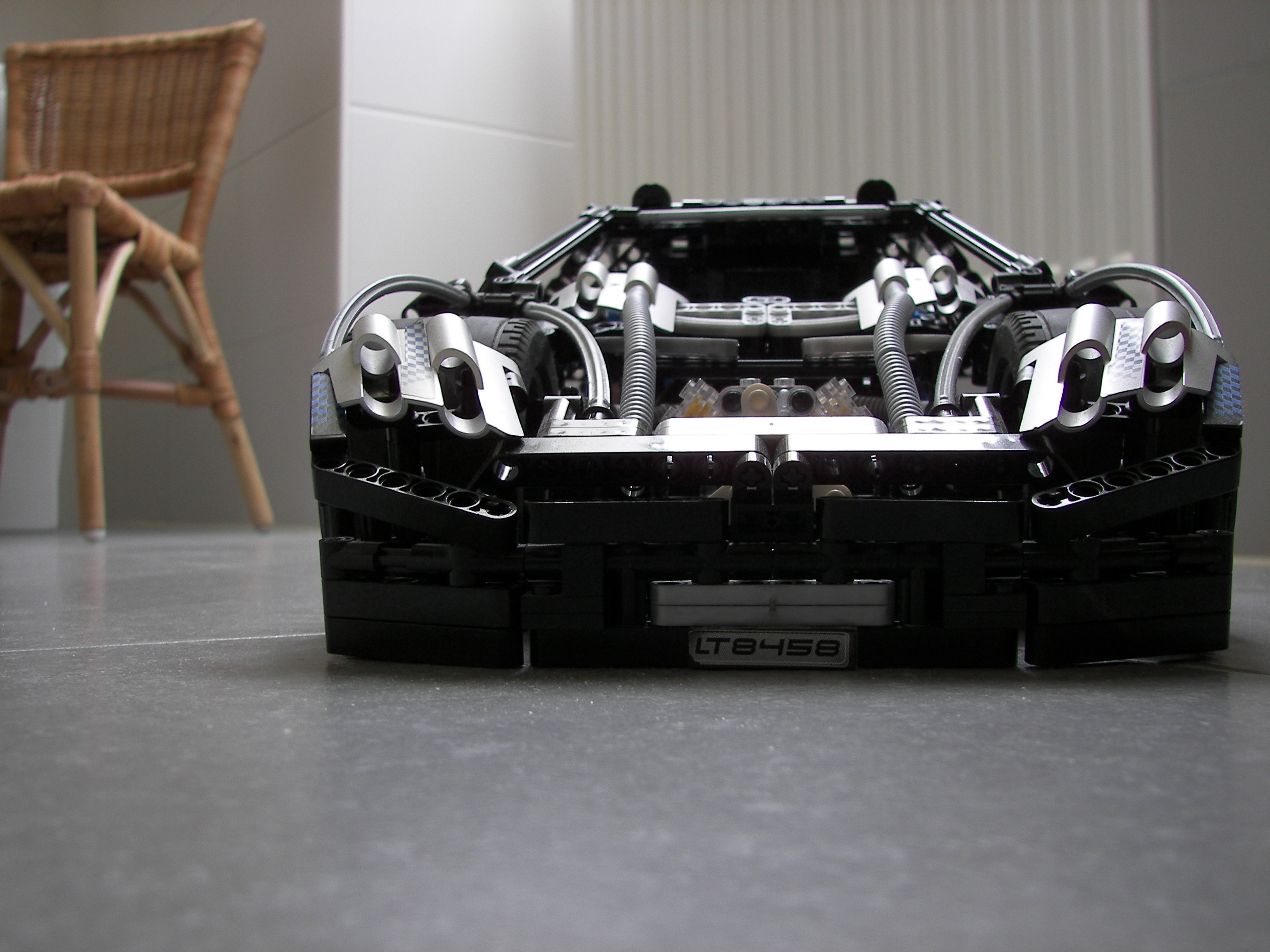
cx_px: 635
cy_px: 476
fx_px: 1321
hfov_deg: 51.4
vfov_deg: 39.7
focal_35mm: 36
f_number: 2.8
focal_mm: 6
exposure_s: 1/30
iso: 50
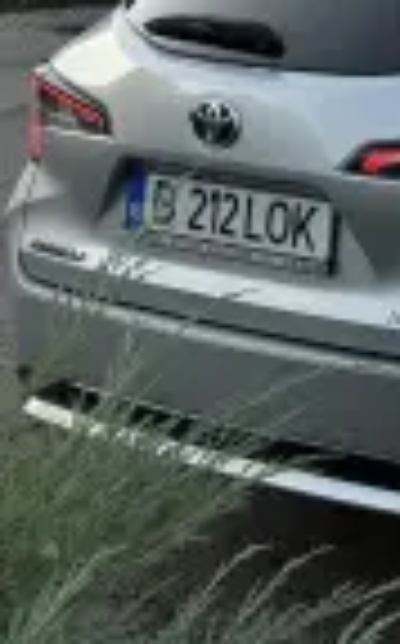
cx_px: 719
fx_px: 2239
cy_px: 117
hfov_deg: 9.7
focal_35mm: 128
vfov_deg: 16.2
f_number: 1.78
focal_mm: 6.76
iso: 64
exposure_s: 1/484
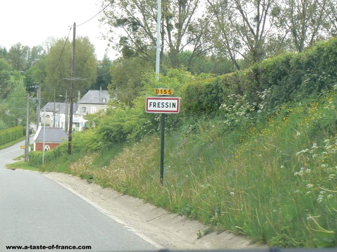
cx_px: 168
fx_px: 944
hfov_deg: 20.2
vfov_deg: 15.2
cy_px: 126
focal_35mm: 97
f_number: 5
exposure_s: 1/100
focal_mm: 16.2
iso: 80
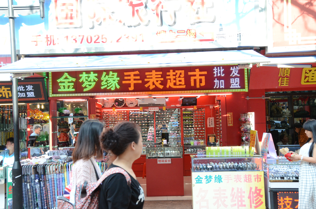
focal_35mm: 51
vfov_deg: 26.4
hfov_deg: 39.0
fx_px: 447
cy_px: 104
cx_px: 158
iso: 1600
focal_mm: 34
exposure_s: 1/250
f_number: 8
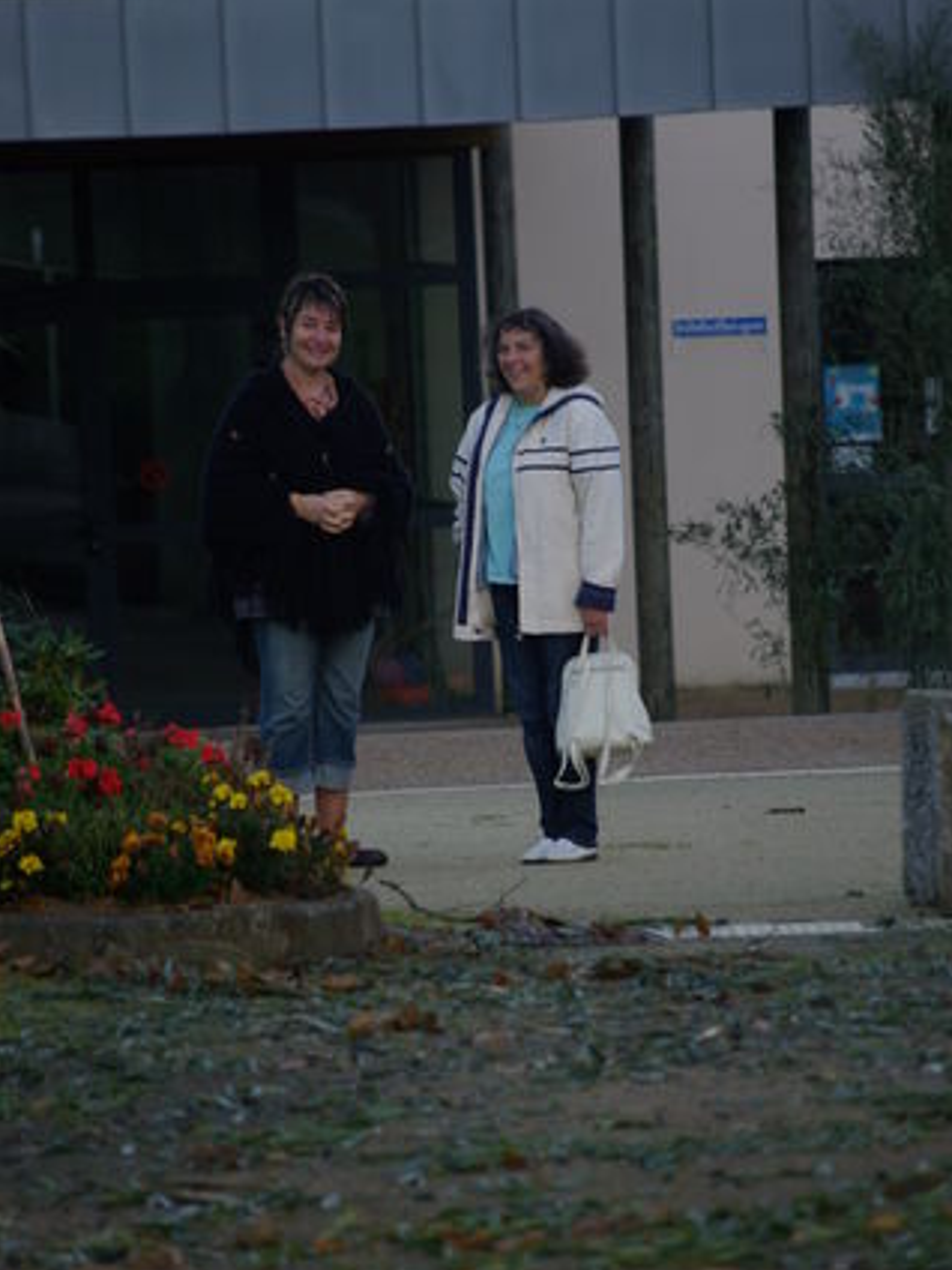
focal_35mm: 294
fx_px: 10781
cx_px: 477
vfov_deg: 6.7
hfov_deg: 5.1
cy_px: 617
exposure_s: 1/180
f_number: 5.6
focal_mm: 180
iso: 400
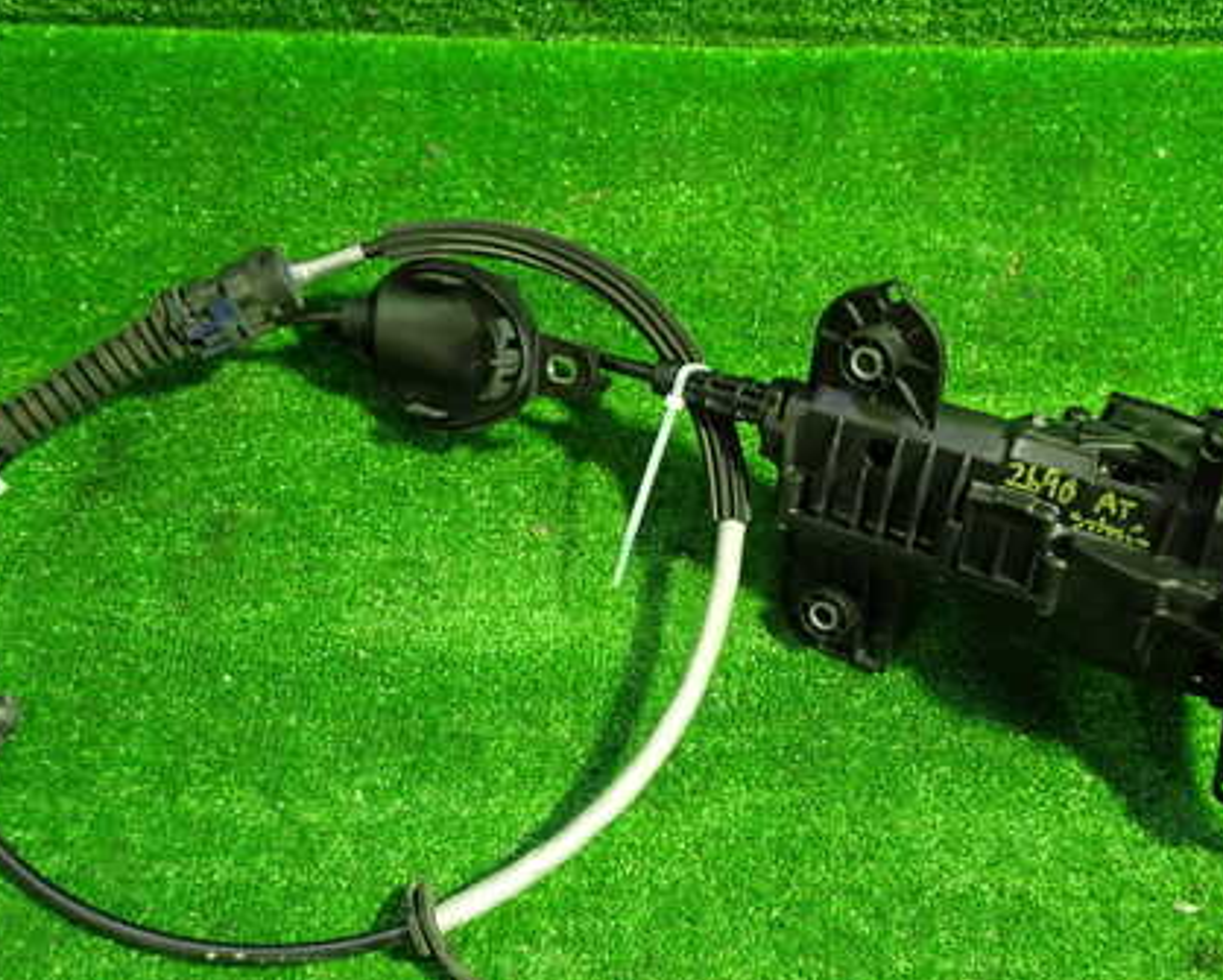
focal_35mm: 42
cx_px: 693
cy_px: 512
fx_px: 1521
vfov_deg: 35.7
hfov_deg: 43.7
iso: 400
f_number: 2.3
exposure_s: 1/30
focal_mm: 5.4
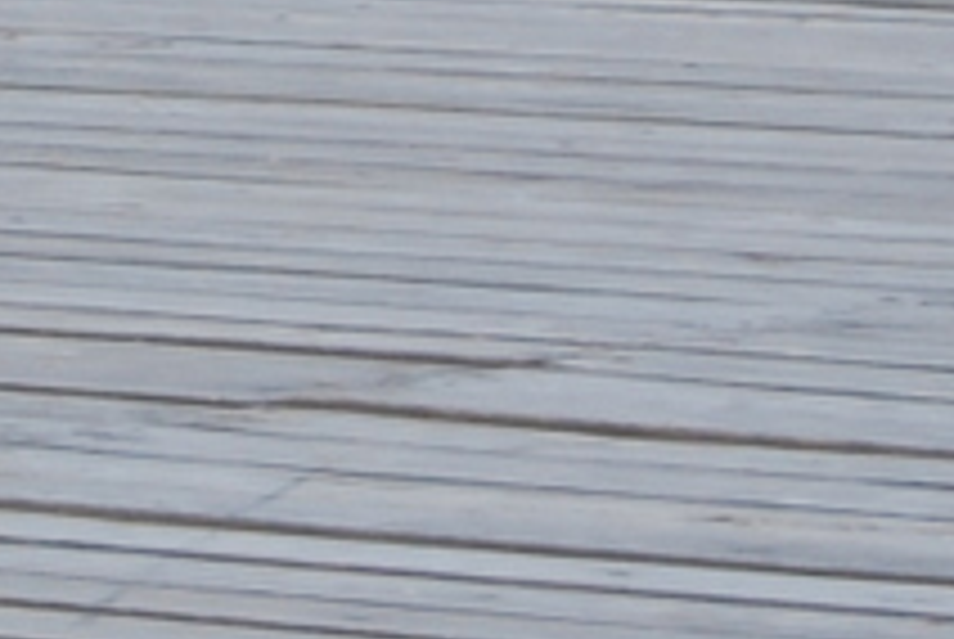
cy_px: -1082
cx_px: -945
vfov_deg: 2.2
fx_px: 16526
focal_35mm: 623
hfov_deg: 3.3
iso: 200
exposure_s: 1/100
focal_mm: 55
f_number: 5.6
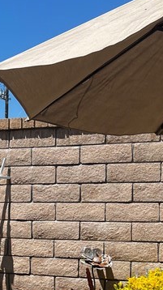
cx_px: -39
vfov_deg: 25.7
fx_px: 623
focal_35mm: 81
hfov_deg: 14.4
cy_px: 236
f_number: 1.5
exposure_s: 1/3704
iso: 50
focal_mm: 5.7
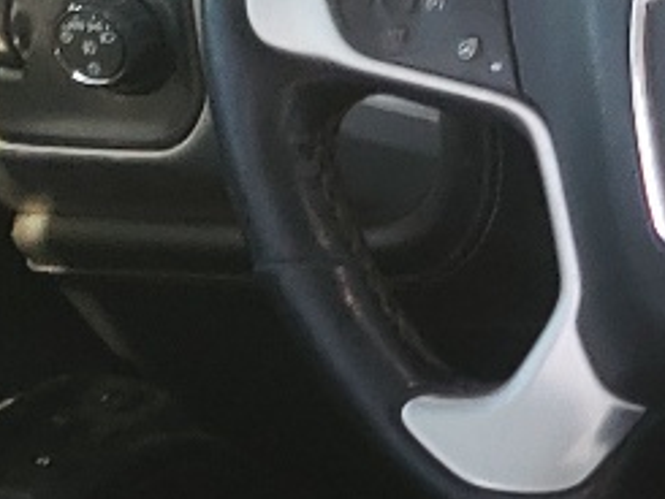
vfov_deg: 8.7
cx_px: 1968
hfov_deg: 9.3
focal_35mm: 170
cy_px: 578
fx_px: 3267
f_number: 1.5
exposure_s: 1/60.2
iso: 54
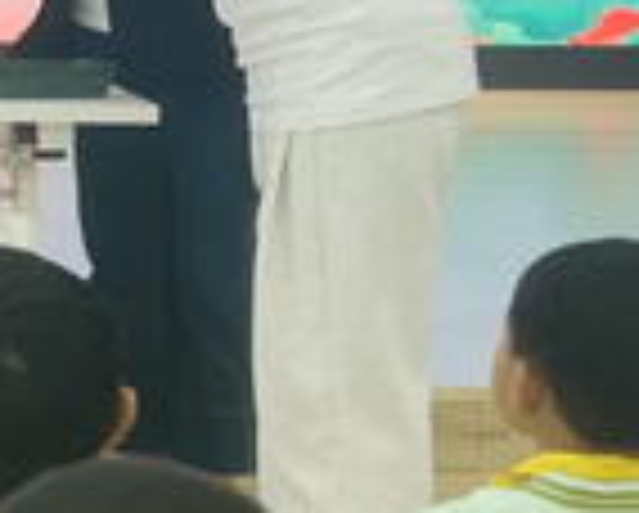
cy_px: 99
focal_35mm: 114
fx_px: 2159
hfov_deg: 15.0
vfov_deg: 13.5
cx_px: -441
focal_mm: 5.7
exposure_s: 1/110
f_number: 1.5
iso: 32
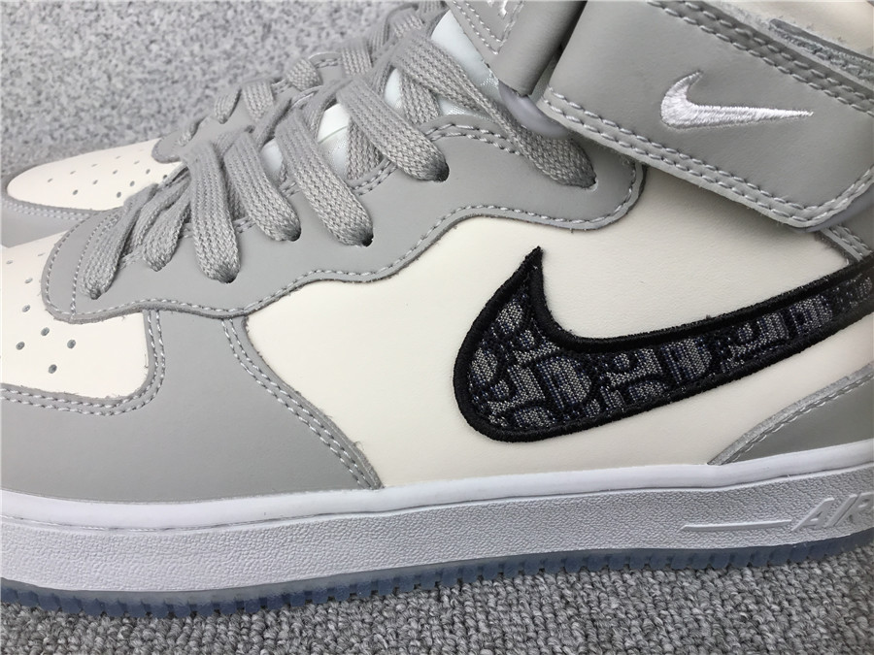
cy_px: 328
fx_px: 783
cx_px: 437
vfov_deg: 45.4
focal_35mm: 31
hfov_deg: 58.4
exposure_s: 1/238
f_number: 2.4
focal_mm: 3.3
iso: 25
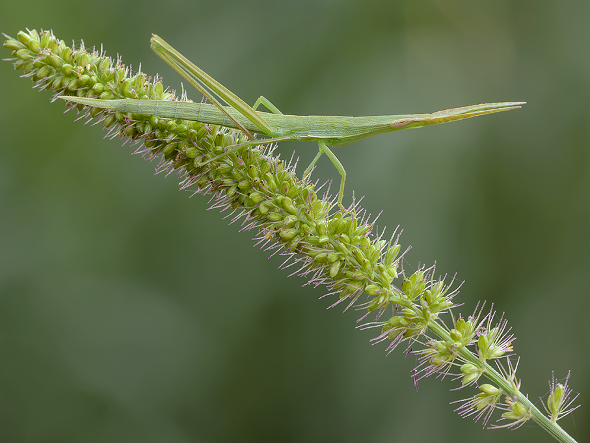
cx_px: 286
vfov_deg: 5.1
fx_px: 4996
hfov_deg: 6.8
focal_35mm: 293
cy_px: 222
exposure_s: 1/3
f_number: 14
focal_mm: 180
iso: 100
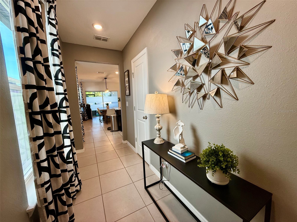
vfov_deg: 85.7
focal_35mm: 14
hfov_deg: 102.1
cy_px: 111
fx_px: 120
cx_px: 148
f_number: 2.2
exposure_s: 1/120
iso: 125
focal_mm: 2.22
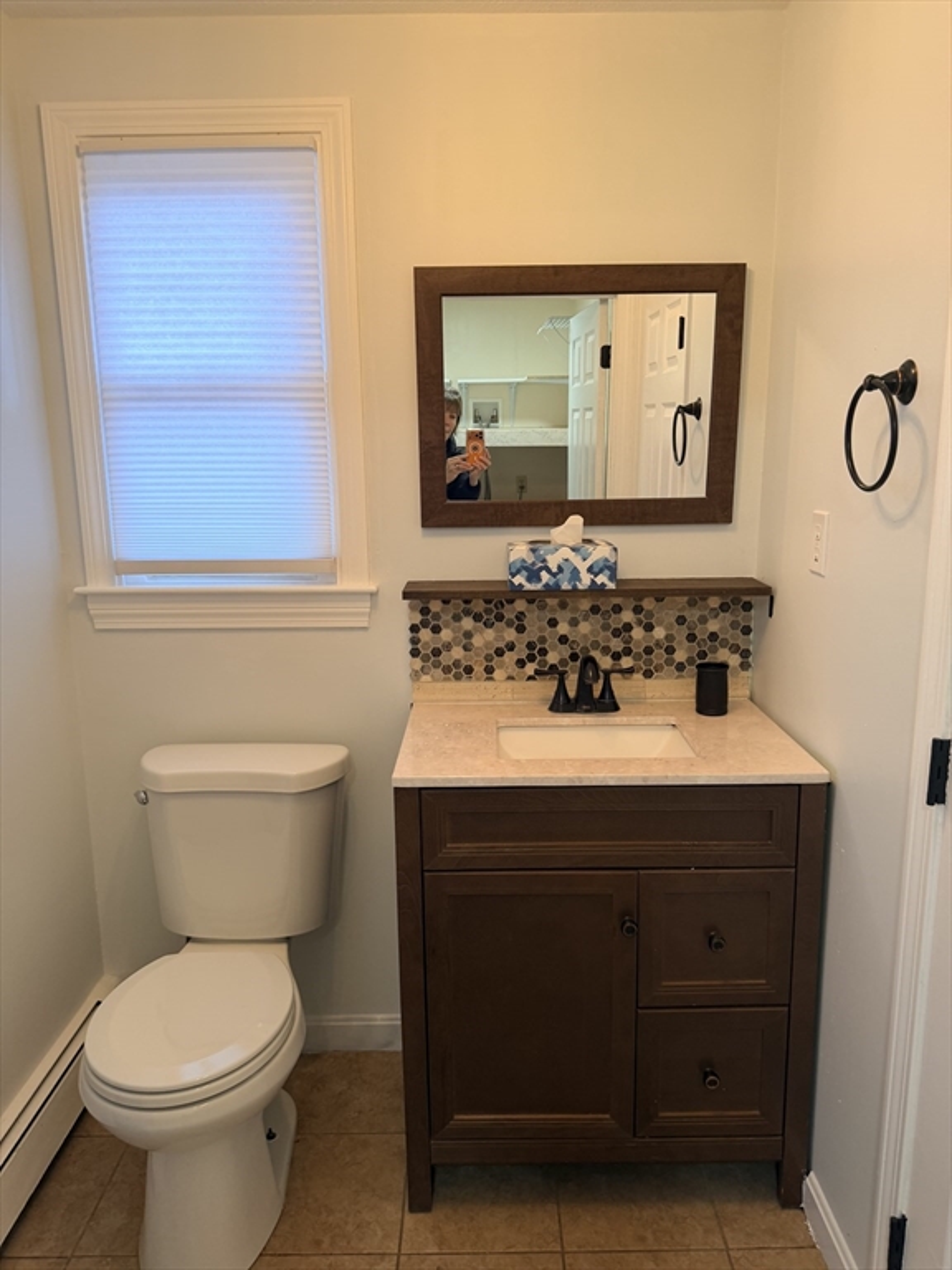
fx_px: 880
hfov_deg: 56.8
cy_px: 635
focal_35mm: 24
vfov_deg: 71.6
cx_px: 476
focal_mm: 6.76
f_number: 1.78
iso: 125
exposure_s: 1/60
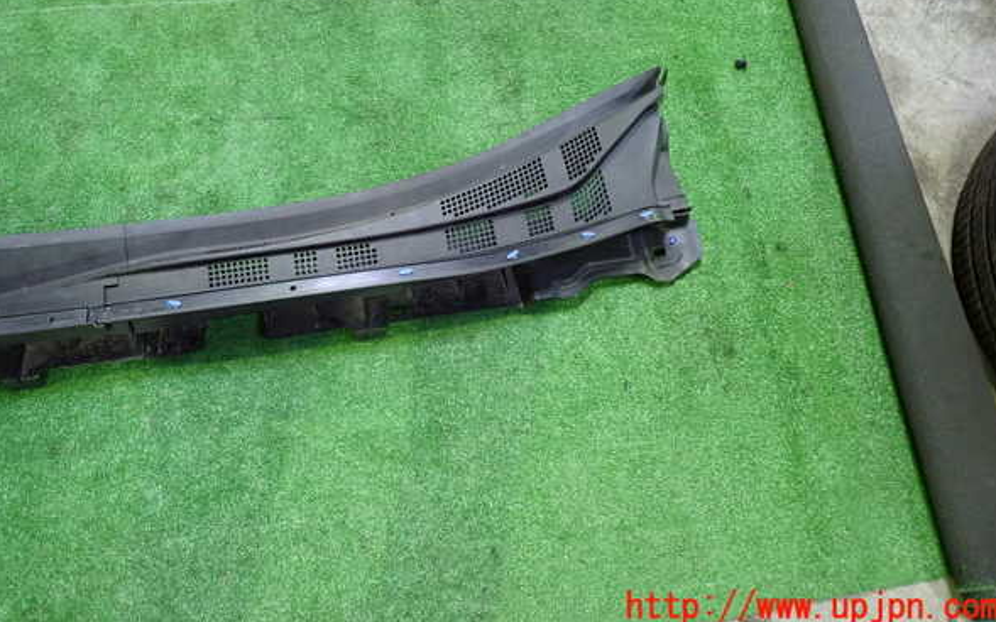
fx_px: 733
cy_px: 248
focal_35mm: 27
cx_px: 501
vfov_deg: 45.8
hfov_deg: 68.4
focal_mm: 4.5
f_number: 2
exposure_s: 1/30
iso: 320
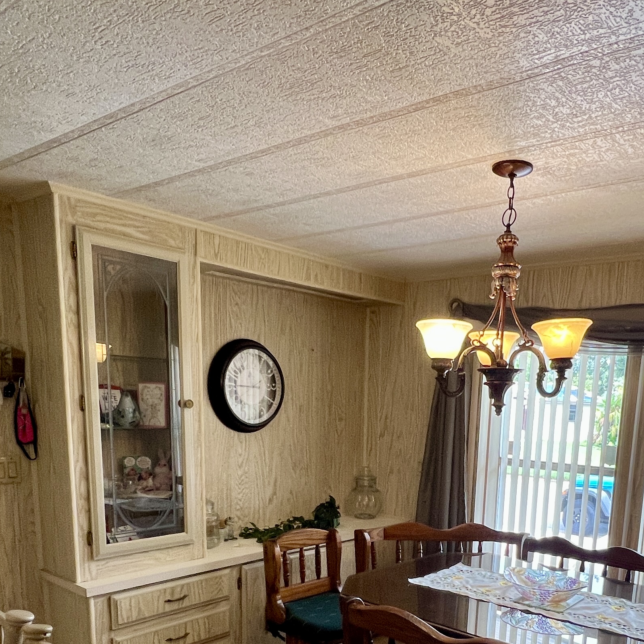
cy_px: 525
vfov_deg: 51.7
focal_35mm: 29
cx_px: 401
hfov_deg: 55.0
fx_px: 610
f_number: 1.8
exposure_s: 1/120
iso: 100
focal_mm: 1.57
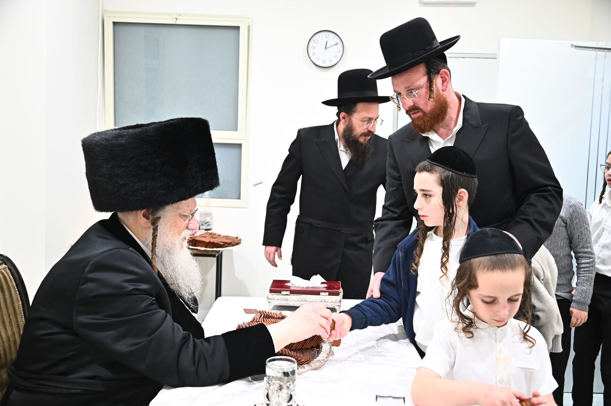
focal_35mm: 35
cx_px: 306
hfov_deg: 54.5
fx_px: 594
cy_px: 203
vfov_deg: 37.8
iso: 3200
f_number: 4
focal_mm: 35
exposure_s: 1/160
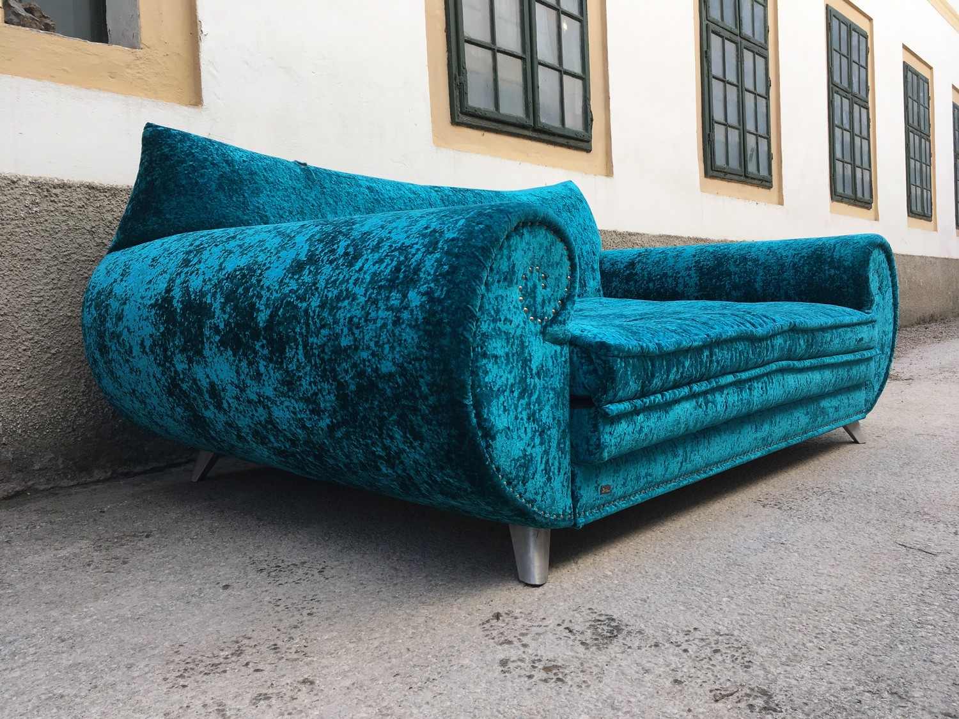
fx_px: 803
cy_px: 360
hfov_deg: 61.7
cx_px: 480
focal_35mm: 29
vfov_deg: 48.2
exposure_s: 1/373
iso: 25
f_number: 2.2
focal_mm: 4.15
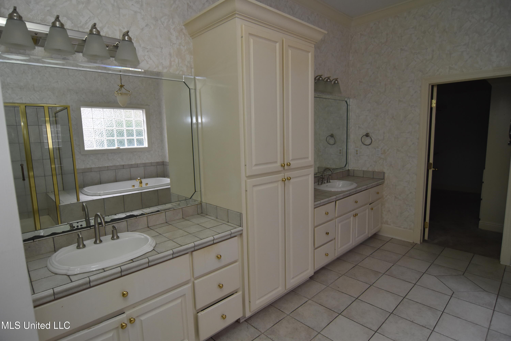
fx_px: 255
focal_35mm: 18
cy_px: 170
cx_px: 256
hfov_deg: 90.0
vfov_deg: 67.4
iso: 800
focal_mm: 12
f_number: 5
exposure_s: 1/100
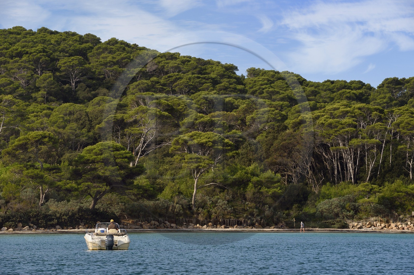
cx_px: 207
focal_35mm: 165
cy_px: 138
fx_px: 1896
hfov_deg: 12.5
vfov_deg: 8.3
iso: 200
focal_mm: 165
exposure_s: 1/400
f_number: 11
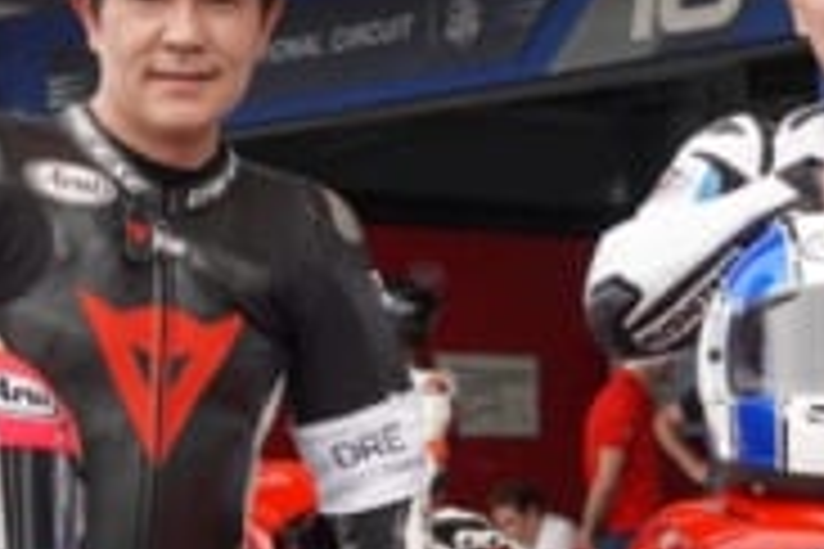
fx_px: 3548
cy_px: 729
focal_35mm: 155
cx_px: 414
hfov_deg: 13.2
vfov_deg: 8.7
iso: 320
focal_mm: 37
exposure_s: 1/160
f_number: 5
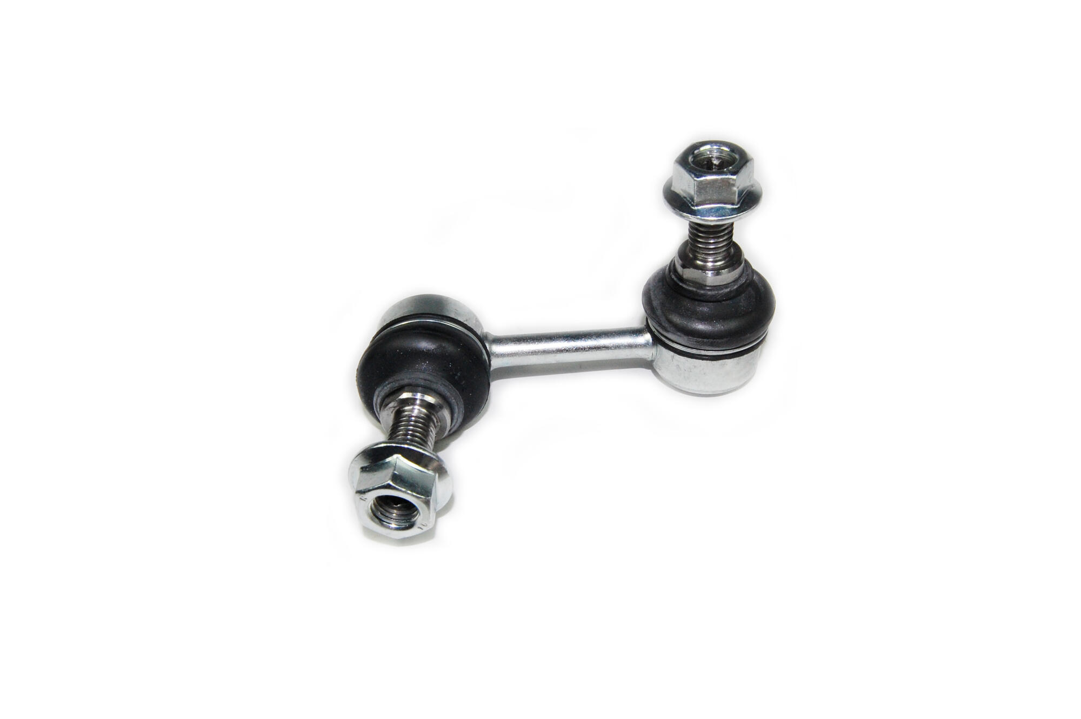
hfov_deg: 64.6
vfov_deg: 45.6
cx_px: 540
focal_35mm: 28
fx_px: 855
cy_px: 360
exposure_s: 1/125
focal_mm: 19
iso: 800
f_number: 16
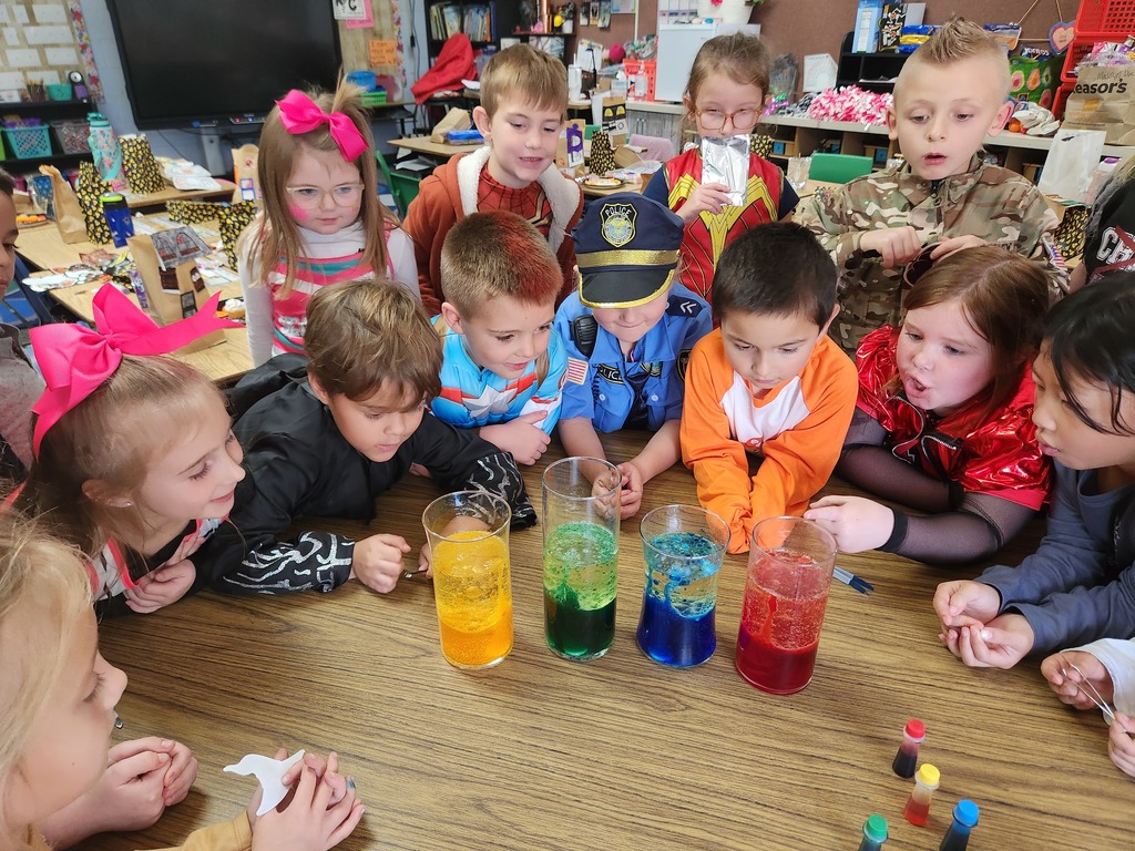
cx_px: 568
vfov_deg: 58.9
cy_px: 426
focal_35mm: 23
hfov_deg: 73.9
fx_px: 754
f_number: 1.8
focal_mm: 5.4
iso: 320
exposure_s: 1/120
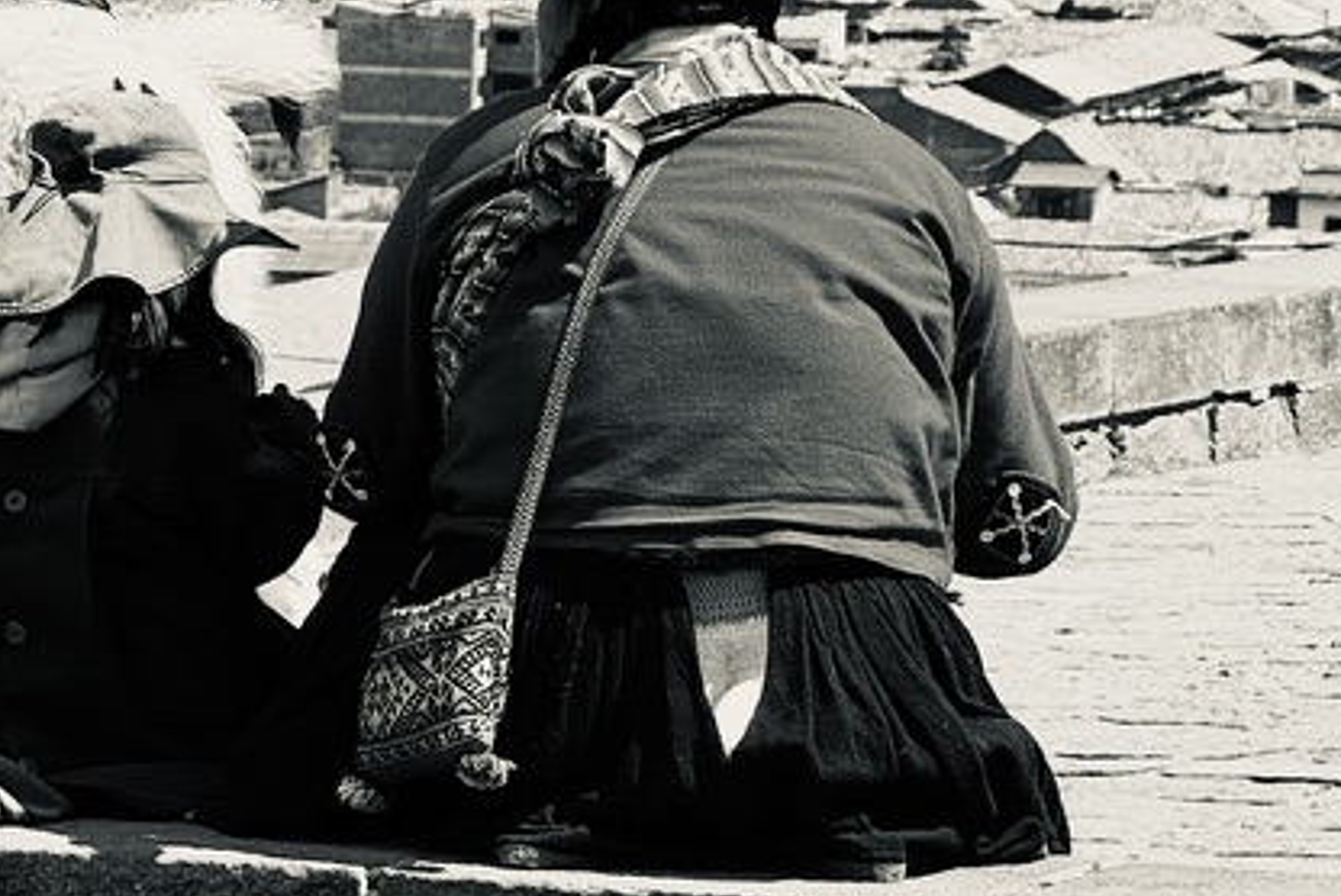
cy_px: 139
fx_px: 11443
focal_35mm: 307
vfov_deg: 4.5
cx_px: 203
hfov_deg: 6.7
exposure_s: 1/1650
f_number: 2.8
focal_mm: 15.66
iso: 50
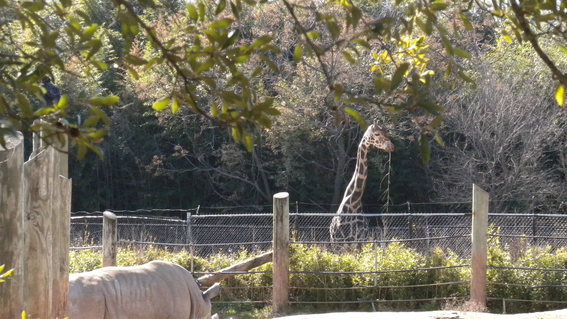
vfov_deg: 9.3
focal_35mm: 130
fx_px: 1955
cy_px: 211
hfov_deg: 16.5
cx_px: 284
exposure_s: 1/527
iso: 400
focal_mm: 21
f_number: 5.1
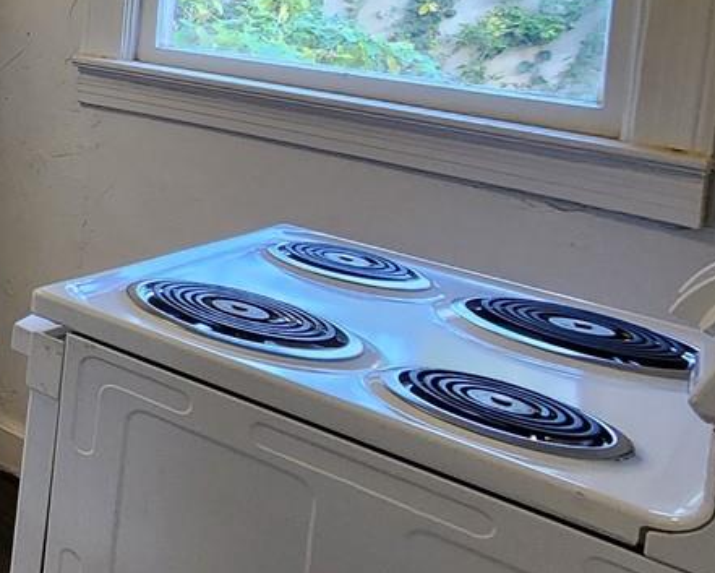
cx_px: -571
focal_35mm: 46
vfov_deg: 29.5
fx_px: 974
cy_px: -58
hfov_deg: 22.5
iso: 250
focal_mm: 2.2
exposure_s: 1/60
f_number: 2.2
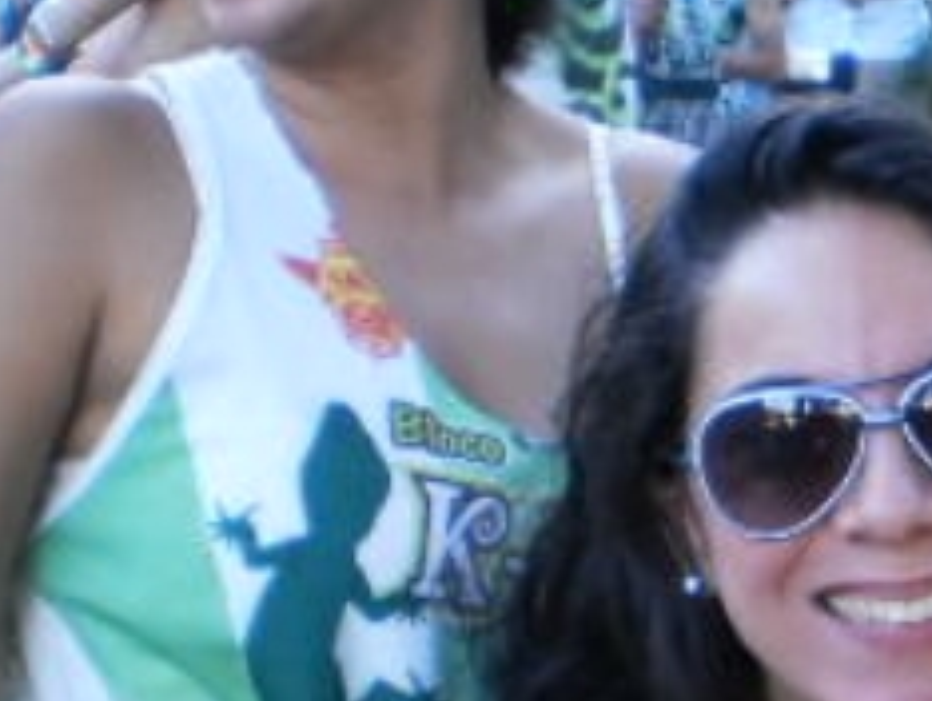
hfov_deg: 15.1
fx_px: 3315
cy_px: 398
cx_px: 1302
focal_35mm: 123
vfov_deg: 12.1
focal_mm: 6.3
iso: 100
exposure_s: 1/30
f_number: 3.1
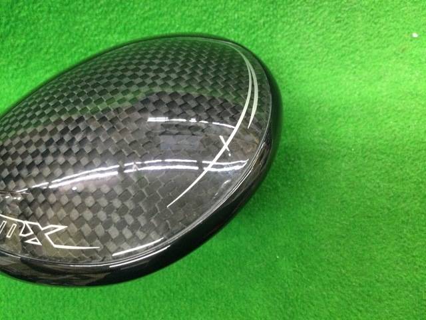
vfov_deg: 45.4
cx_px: 213
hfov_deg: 58.4
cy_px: 160
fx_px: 381
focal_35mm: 31
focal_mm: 3.3
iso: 200
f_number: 2.4
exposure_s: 1/30
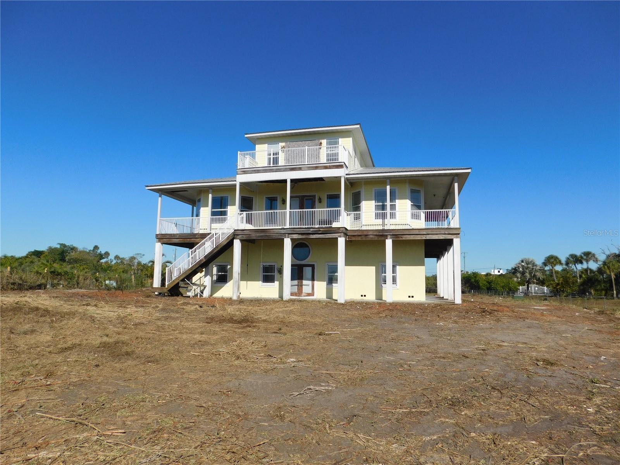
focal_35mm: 23
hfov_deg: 73.9
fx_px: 412
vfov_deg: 58.9
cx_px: 310
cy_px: 232
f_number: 6
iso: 125
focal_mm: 4
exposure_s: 1/800
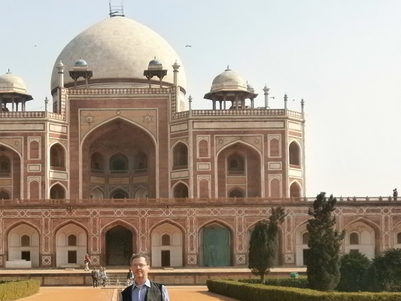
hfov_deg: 27.9
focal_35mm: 69
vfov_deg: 21.2
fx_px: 799
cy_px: 220
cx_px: 113
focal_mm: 8.1
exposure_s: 1/1000
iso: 100
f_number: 3.8
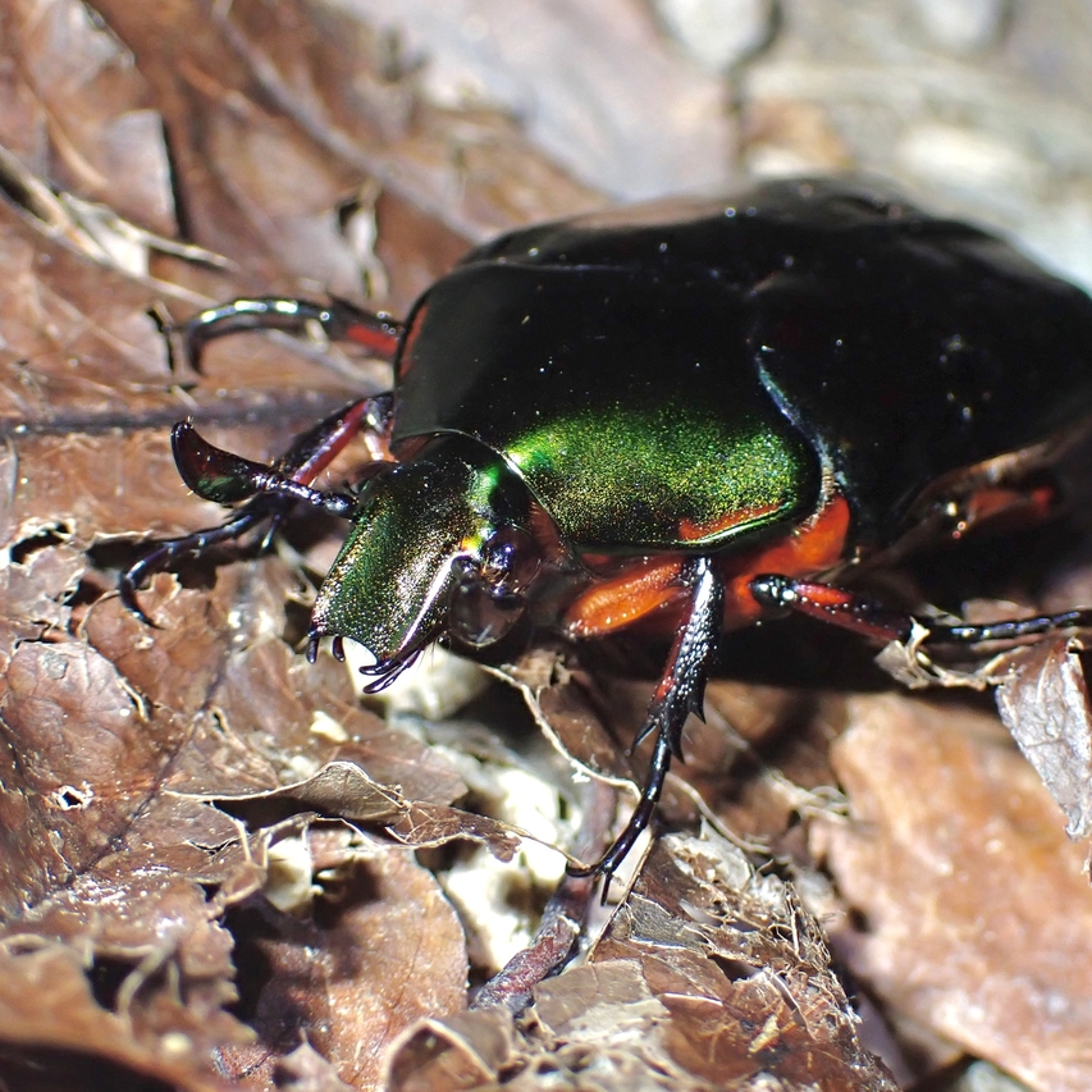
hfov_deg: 19.1
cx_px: 614
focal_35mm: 91
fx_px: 3248
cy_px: 546
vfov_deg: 19.1
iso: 400
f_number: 13
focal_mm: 13.65
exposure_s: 1/80
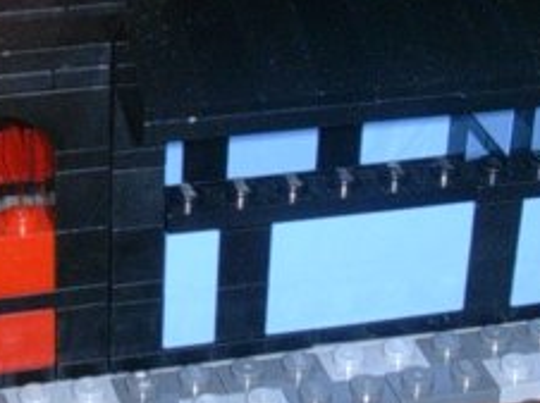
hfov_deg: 15.1
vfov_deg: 11.2
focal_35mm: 131
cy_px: 21
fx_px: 2041
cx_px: 270
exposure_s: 1/64
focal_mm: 5.6
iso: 70
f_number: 2.7
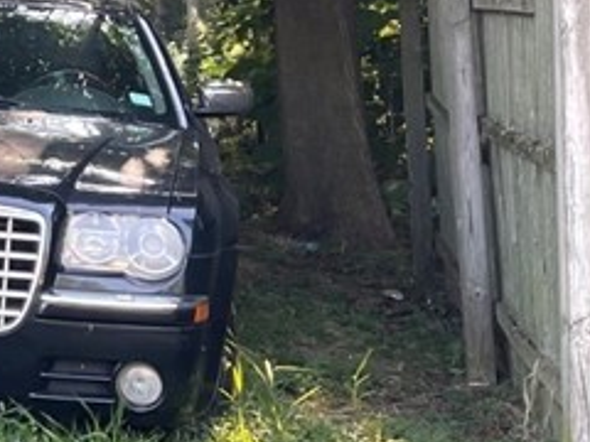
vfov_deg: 12.7
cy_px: -220
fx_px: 1892
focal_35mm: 111
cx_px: -430
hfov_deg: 15.5
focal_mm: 5.1
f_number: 1.6
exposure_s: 1/121
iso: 40
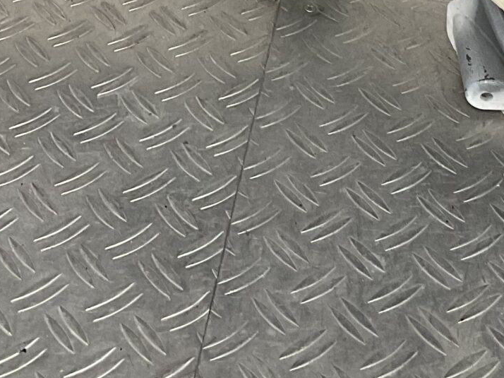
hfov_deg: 18.9
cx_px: 206
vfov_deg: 13.3
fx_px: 1514
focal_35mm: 104
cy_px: -219
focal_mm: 3
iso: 50
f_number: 1.8
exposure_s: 1/120
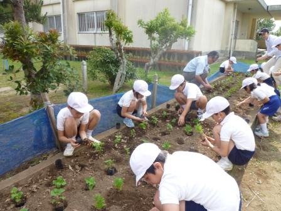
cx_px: 140
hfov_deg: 69.4
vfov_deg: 54.9
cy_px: 106
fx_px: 203
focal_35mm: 25
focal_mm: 4.5
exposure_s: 1/100
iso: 80
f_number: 4
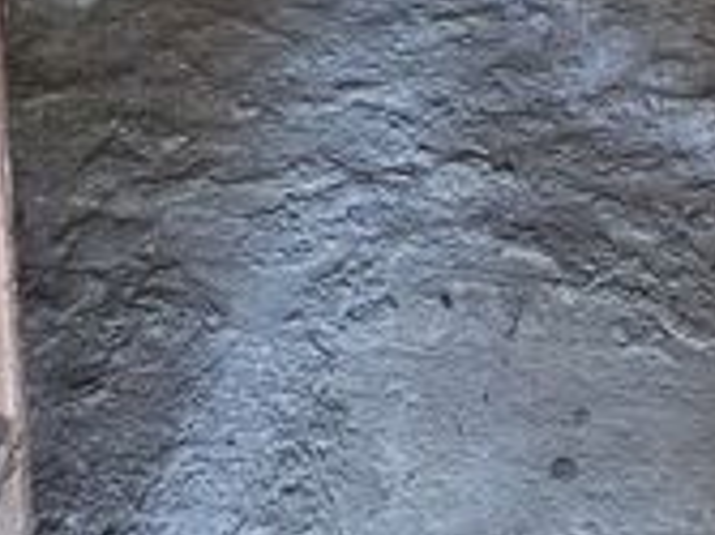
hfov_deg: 34.8
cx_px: 285
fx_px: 1135
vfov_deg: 19.8
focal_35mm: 55
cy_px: -415
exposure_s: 1/50
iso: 400
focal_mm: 2.2
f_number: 2.2
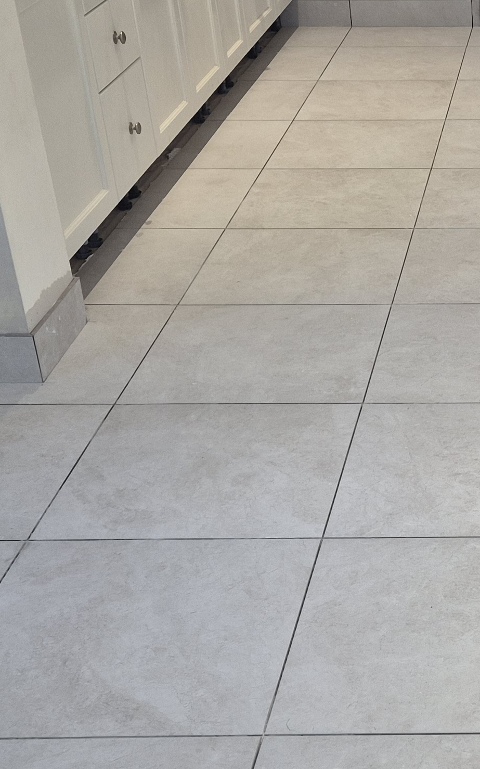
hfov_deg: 18.7
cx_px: 575
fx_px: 1382
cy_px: 459
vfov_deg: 31.0
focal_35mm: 66
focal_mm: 5.4
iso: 50
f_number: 1.8
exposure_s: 1/100
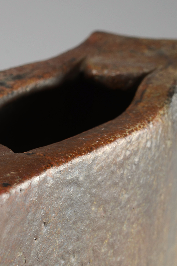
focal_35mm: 136
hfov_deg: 10.0
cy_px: 156
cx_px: 13
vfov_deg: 15.1
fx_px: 1003
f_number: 14
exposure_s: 1/80
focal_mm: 50
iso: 100
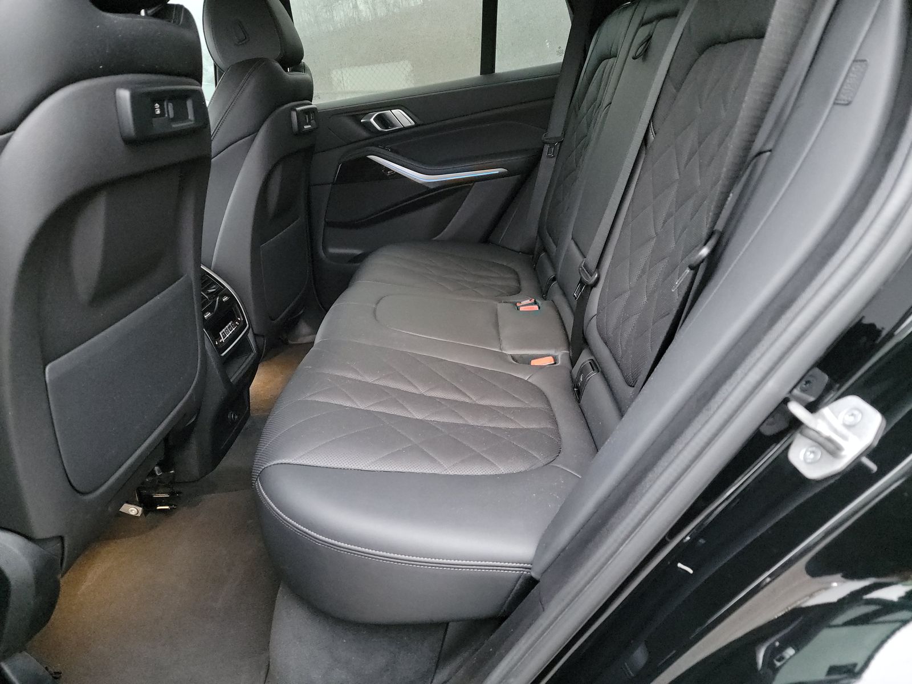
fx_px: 632
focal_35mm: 24
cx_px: 456
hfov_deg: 71.6
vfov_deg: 56.8
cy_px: 342
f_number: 1.8
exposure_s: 1/59
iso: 2653
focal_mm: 6.7
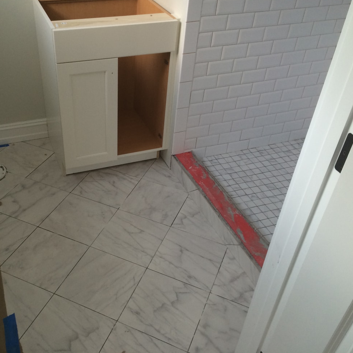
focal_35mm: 35
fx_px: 404
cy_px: 176
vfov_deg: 47.2
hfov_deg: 46.9
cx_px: 141
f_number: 2.2
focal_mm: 4.15
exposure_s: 1/30
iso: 80
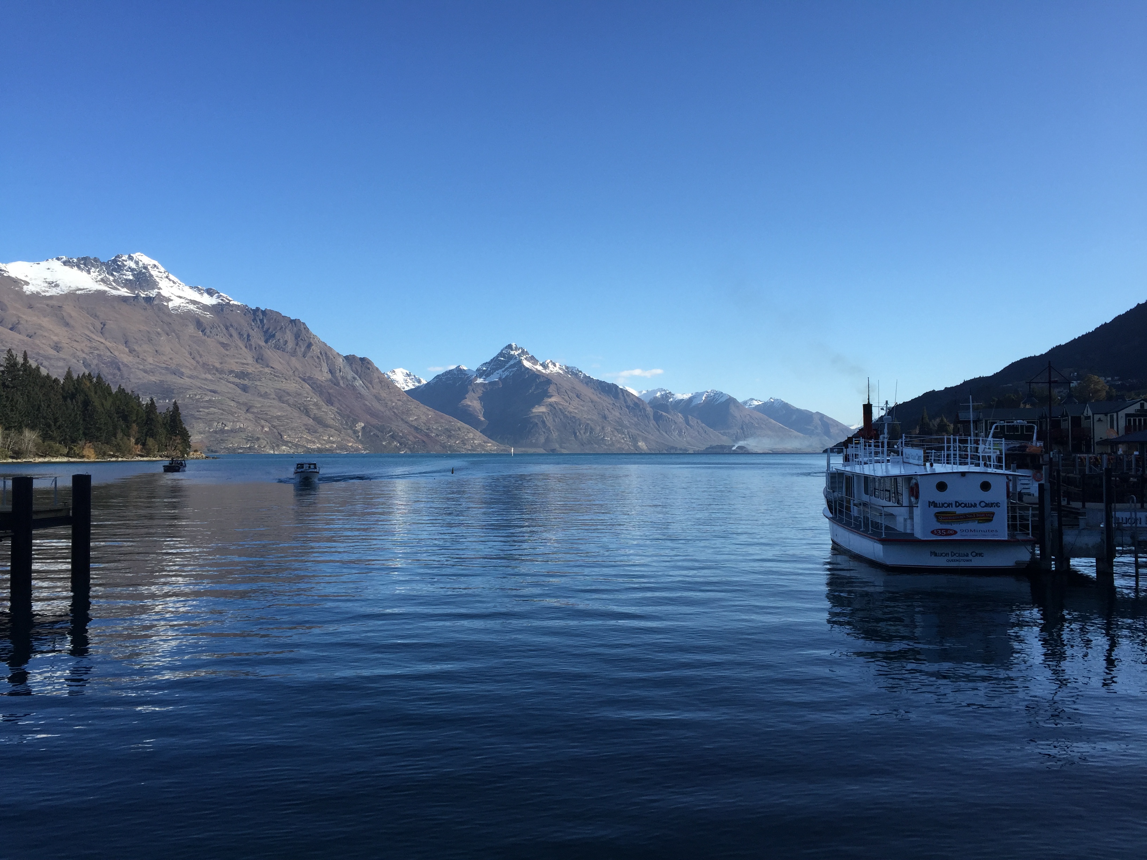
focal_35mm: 29
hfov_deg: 61.7
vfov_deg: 48.2
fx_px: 961
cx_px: 574
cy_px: 430
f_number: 2.2
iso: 32
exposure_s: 1/1319
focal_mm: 4.15
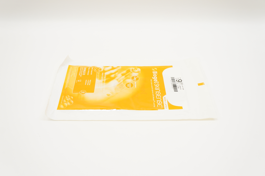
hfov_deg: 62.0
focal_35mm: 30
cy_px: 88
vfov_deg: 43.5
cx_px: 132
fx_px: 221
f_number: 6.3
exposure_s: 1/50
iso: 400
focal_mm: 20
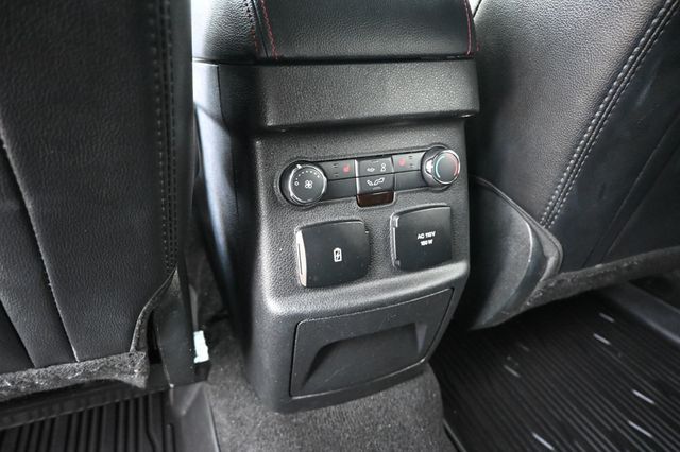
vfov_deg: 53.1
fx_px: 453
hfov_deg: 73.8
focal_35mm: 24
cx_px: 340
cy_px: 226
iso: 5600
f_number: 3.5
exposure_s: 1/60
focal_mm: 16
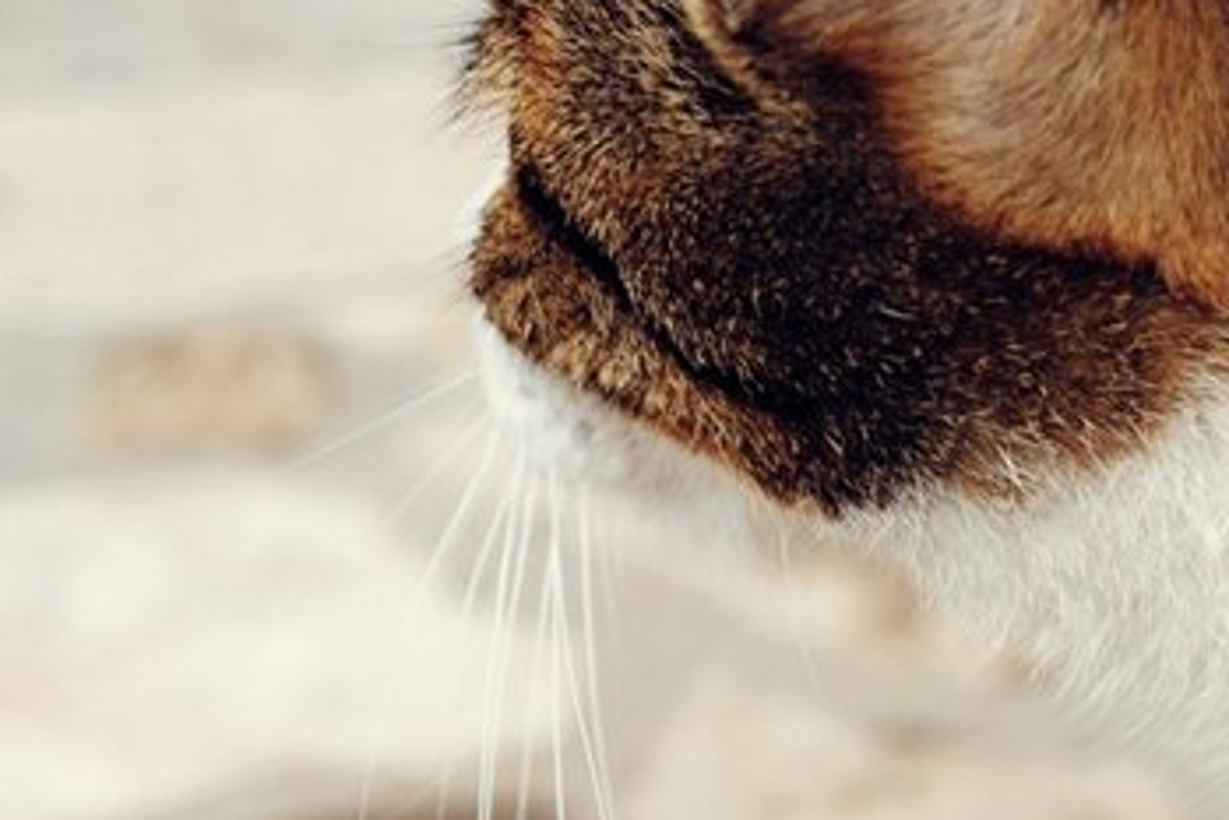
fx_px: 4845
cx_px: 947
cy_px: 614
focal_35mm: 142
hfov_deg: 14.4
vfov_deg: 9.7
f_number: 8
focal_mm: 55
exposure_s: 1/200
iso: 100
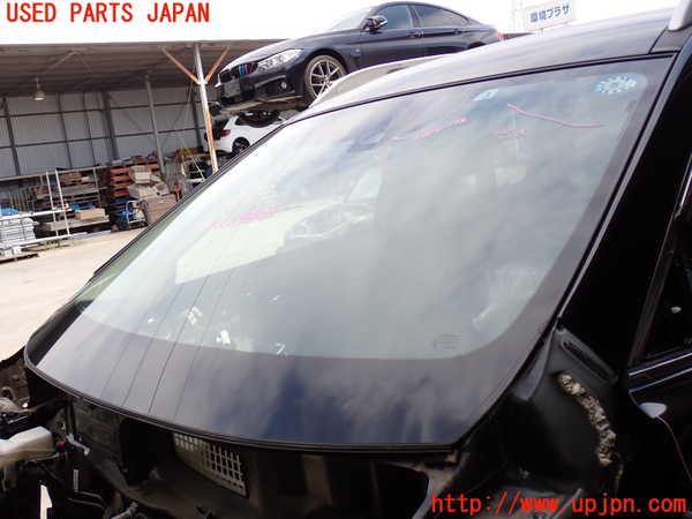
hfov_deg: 49.0
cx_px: 346
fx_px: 760
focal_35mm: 38
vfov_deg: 37.7
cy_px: 260
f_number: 3.5
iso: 100
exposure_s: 1/400
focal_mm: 6.83
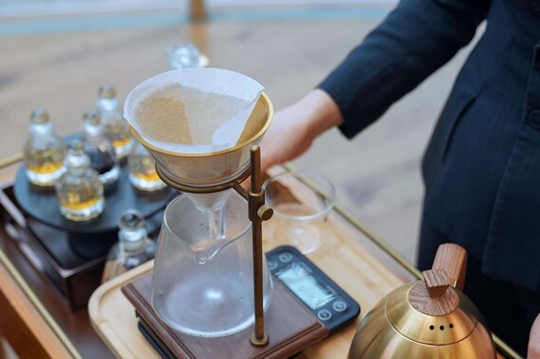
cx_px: 282
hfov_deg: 30.5
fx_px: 989
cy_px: 214
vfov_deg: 20.6
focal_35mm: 66
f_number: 2.8
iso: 500
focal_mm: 44
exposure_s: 1/50
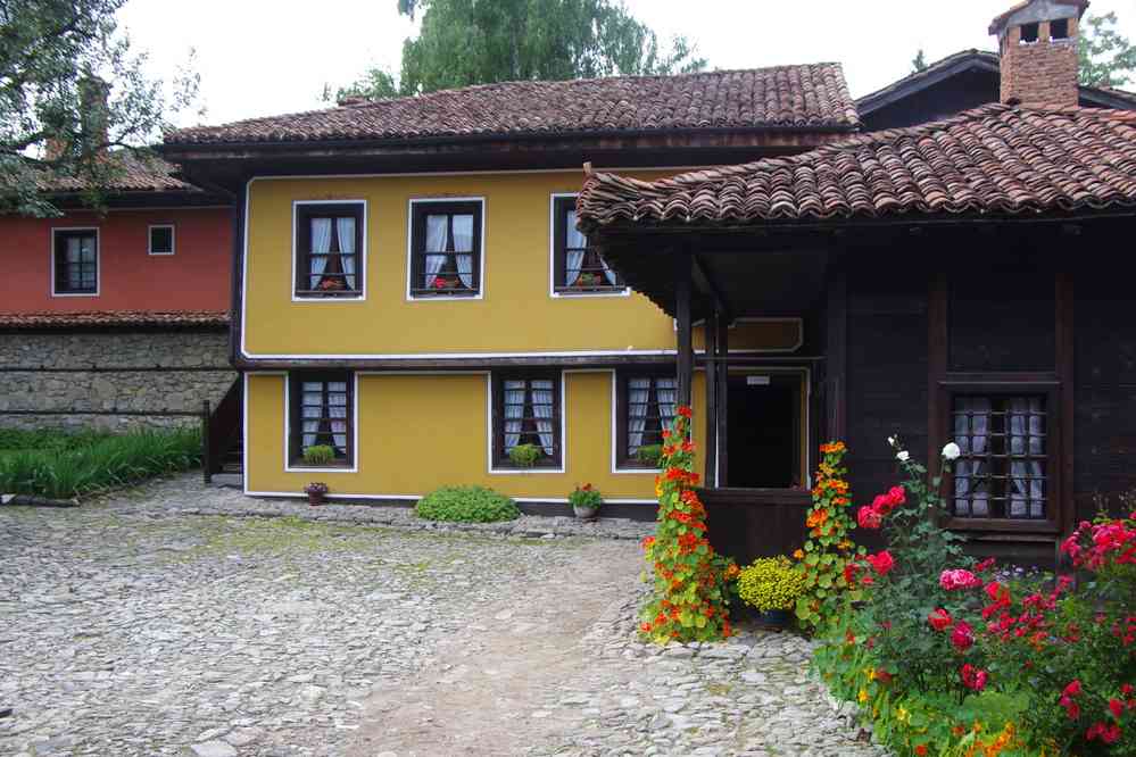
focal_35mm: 40
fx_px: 1273
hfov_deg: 48.1
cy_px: 378
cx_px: 568
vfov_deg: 33.1
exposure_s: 1/50
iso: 200
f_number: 6.3
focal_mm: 26.9
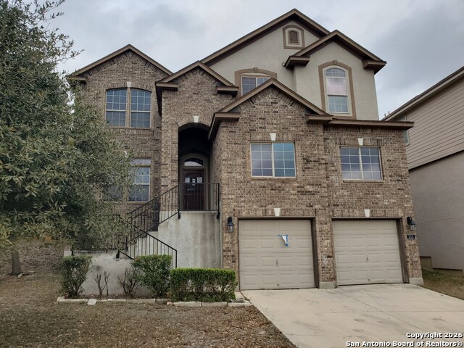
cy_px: 174
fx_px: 349
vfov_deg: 53.1
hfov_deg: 67.3
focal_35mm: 26
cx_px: 232
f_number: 2.4
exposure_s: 1/981
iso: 50
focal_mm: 4.3
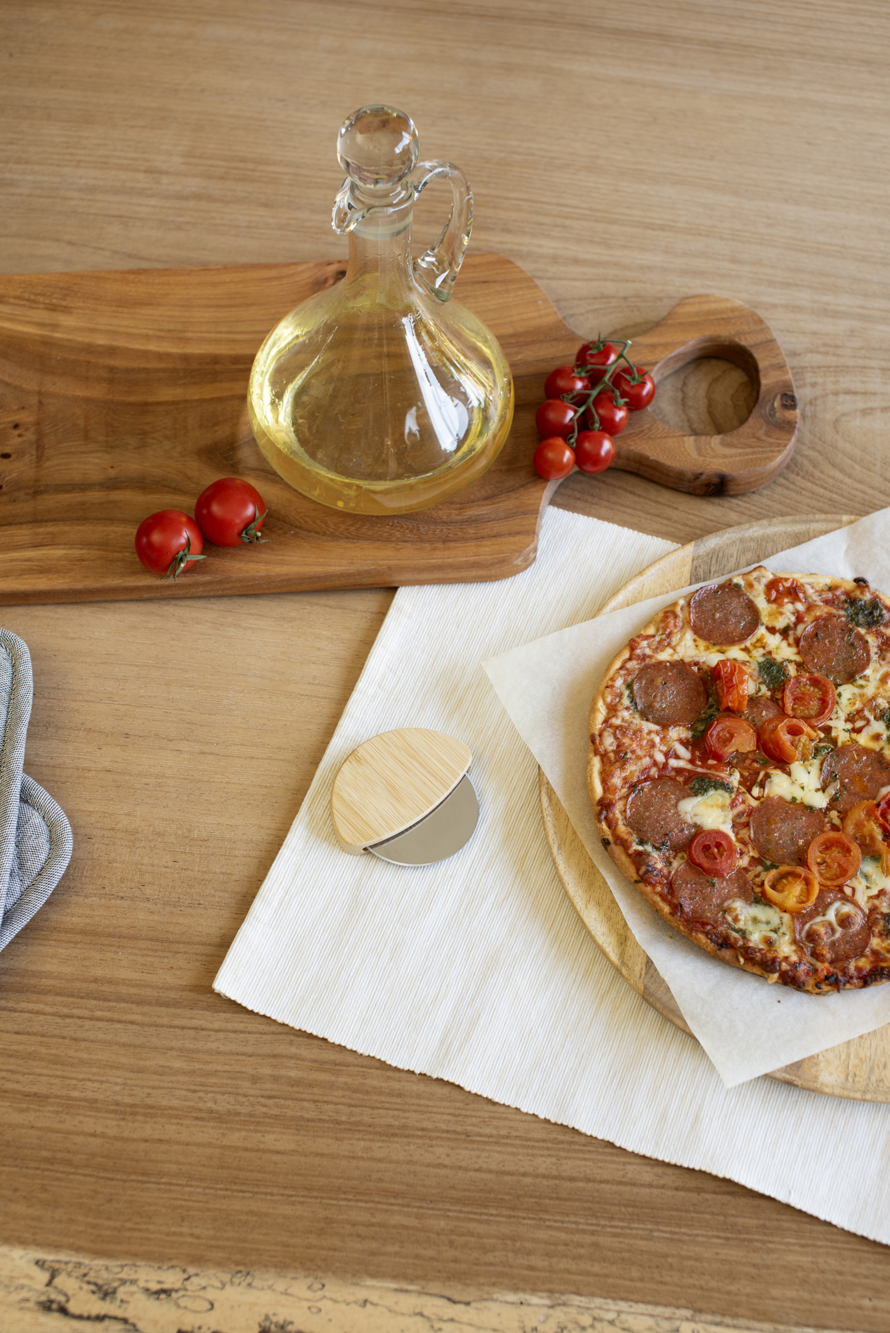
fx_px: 1852
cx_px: 445
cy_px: 666
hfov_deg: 27.0
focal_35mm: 50
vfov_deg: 39.6
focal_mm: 50
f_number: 5.6
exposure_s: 1/60
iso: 400
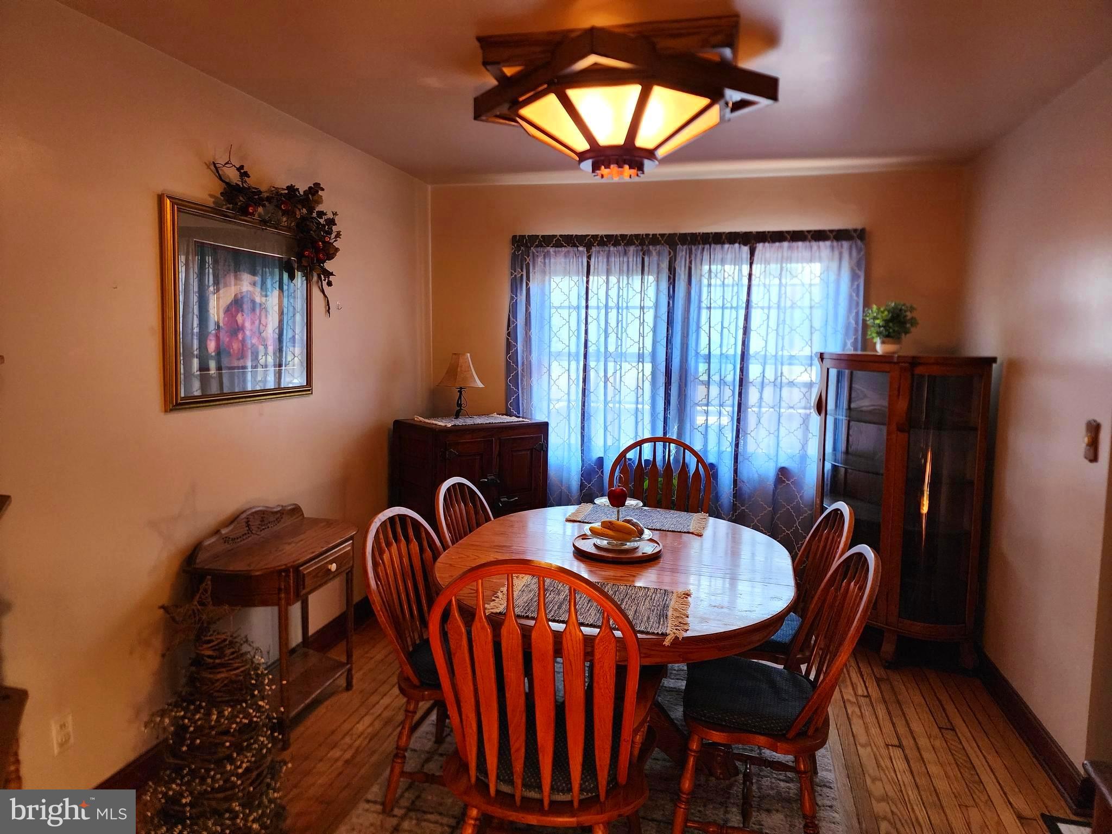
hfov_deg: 73.9
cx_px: 556
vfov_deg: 58.9
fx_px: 739
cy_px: 417
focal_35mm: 23
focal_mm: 6.4
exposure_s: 1/120
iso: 500
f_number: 1.8
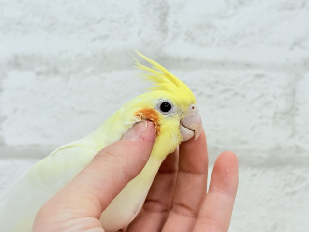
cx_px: 154
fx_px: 464
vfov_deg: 28.0
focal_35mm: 52
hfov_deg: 36.8
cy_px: 116
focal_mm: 5.96
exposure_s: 1/100
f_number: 1.6
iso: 80
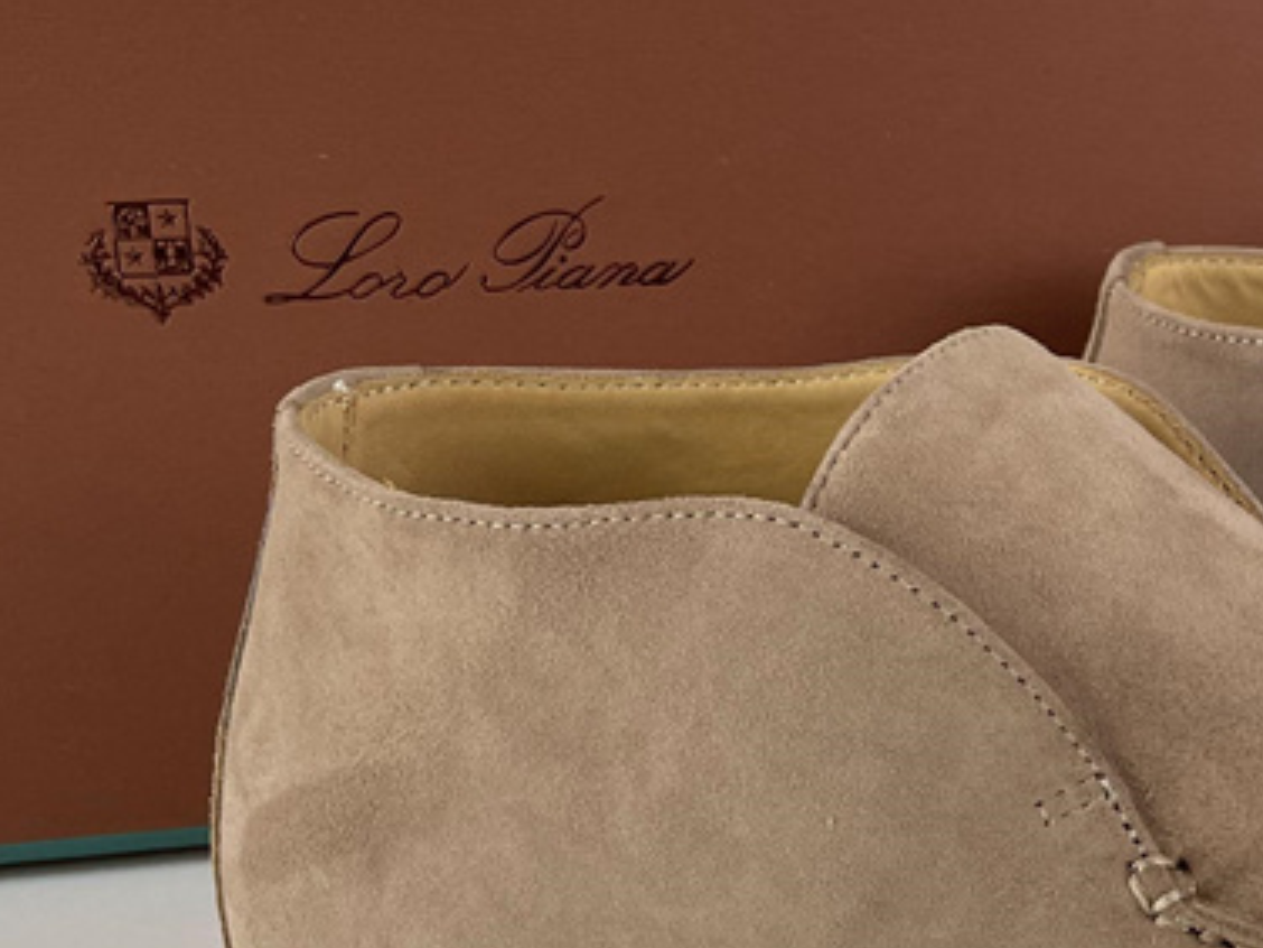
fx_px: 3028
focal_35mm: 83
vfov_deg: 17.7
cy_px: 608
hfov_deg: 21.8
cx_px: 1525
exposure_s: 1/107
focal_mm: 4.2
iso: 32
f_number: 1.6
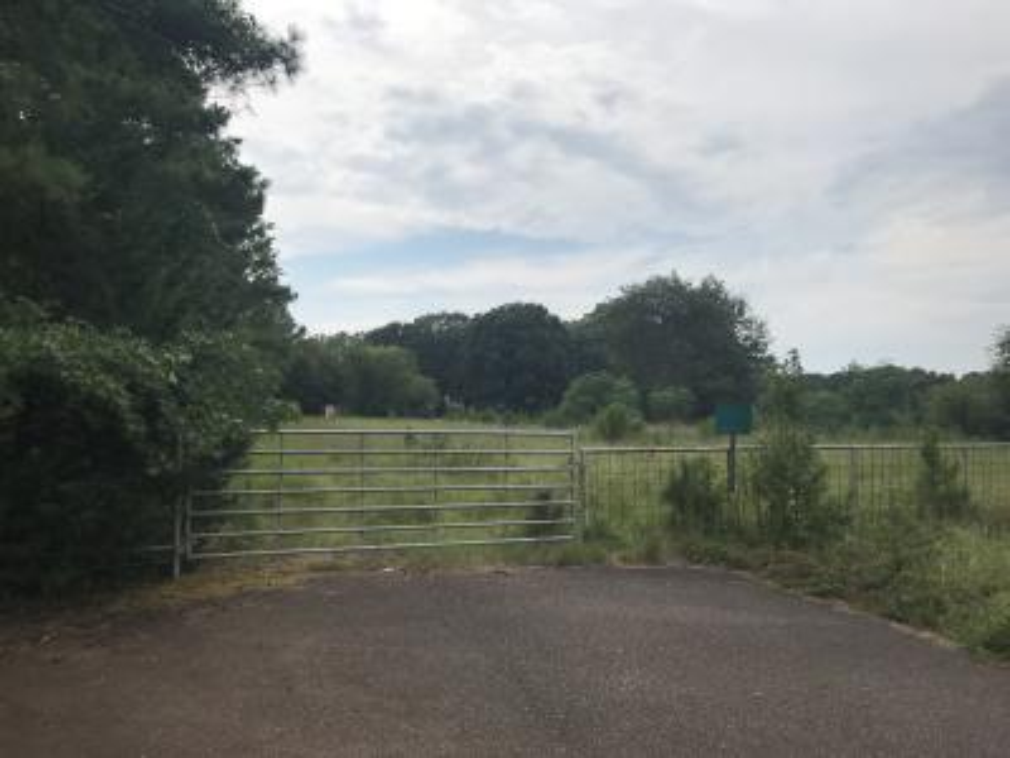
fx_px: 817
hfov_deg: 63.4
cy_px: 379
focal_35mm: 28
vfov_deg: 49.7
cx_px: 505
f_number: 1.8
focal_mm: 3.99
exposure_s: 1/3425
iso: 20
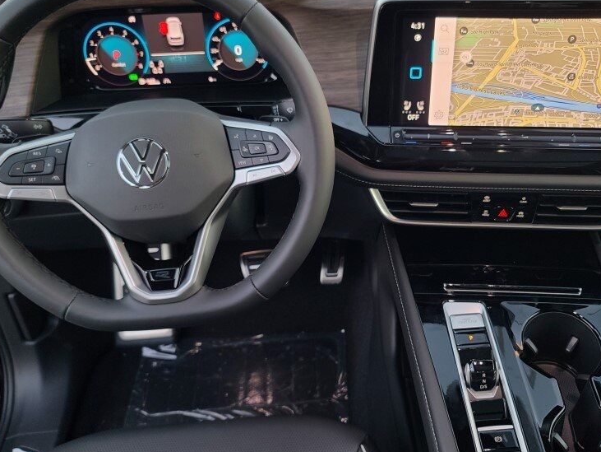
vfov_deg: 40.7
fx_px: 608
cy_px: 226
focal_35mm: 35
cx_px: 335
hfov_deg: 52.5
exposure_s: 1/49
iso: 64
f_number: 1.8
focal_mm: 7
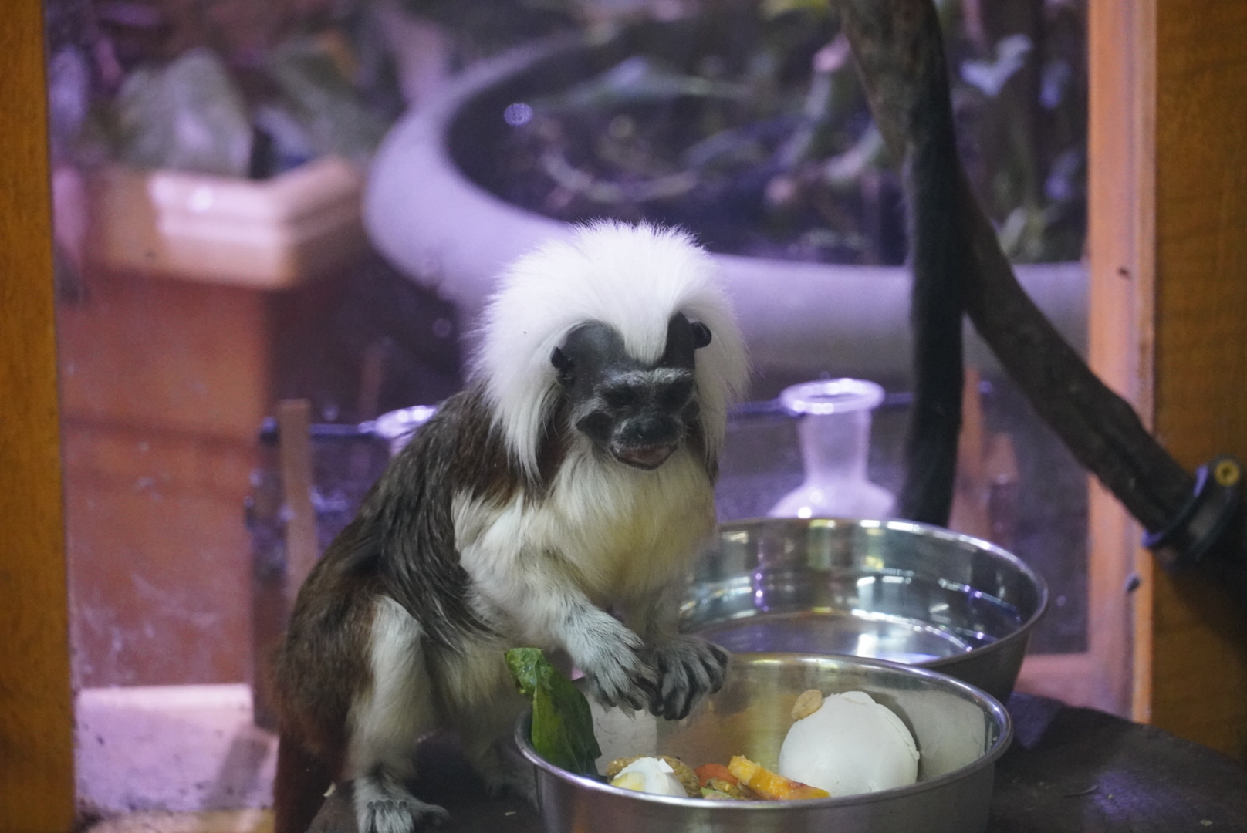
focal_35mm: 202
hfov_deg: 10.2
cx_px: 624
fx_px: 7019
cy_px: 416
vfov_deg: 6.8
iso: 6400
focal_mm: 135
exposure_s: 1/160
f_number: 5.6
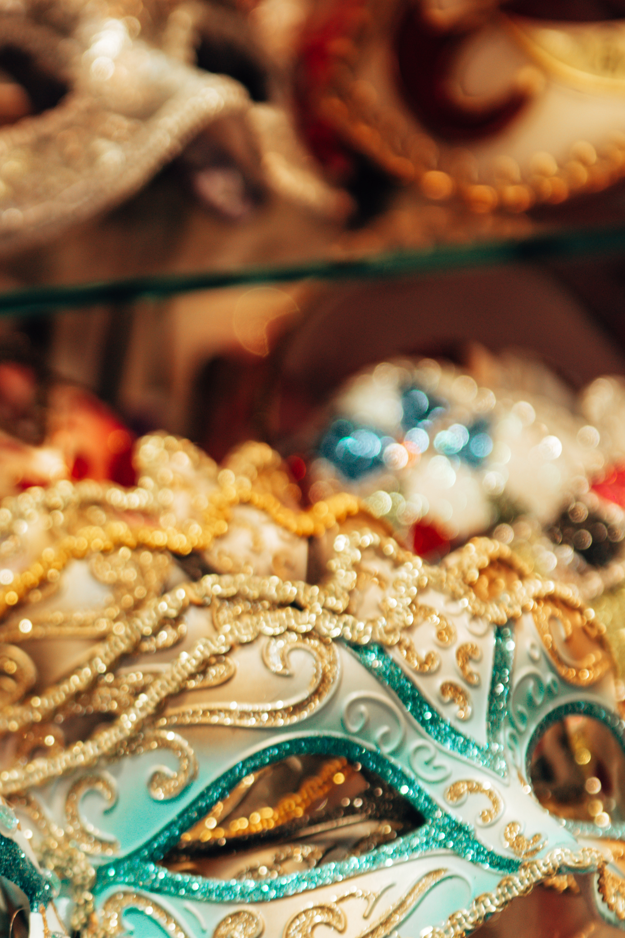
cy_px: 830
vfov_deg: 10.8
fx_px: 4921
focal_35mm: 189
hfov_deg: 7.2
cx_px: -100
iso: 200
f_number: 3.2
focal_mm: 70
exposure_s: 1/60
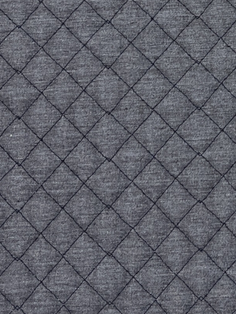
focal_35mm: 130
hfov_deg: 10.7
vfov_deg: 14.6
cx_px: 414
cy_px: -80
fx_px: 1182
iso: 100
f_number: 1.6
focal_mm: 5.1
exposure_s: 1/100
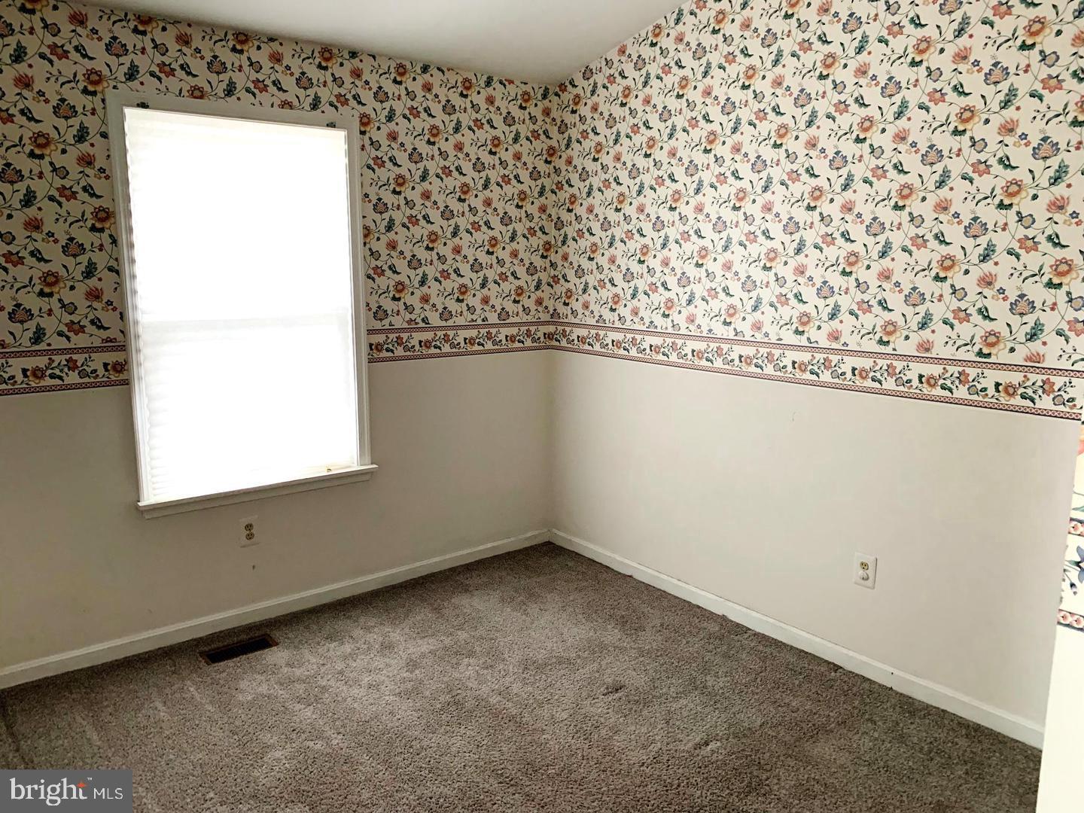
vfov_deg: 53.1
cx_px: 542
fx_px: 814
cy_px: 406
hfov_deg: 67.3
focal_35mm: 26
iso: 400
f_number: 1.8
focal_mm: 4.25
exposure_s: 1/40
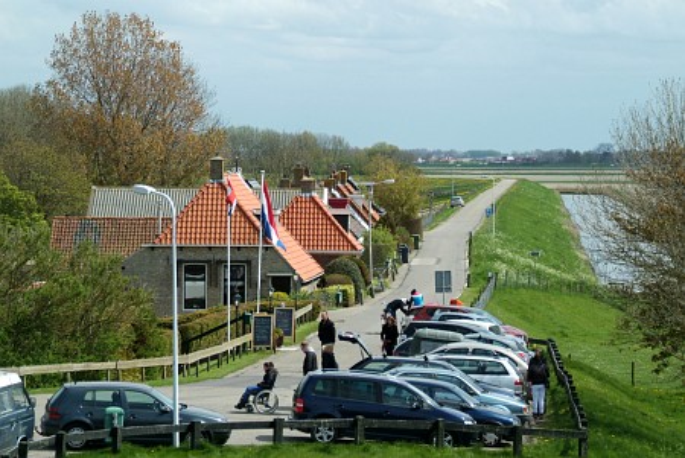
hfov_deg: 12.4
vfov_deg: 8.3
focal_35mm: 165
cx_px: 342
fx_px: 3143
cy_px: 229
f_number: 5.6
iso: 200
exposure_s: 1/750
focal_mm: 110
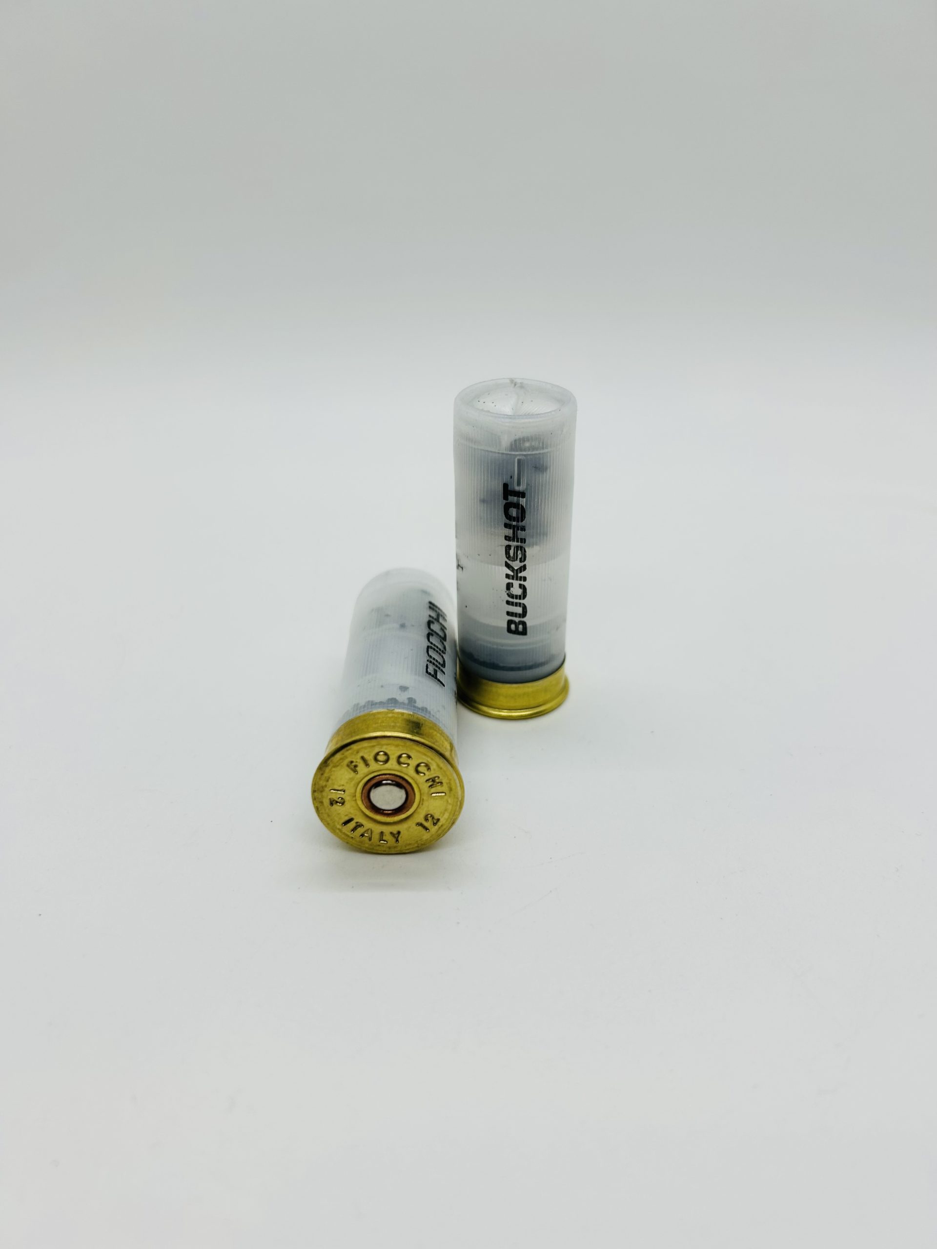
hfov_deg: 53.1
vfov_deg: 67.3
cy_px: 624
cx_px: 468
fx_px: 938
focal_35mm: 26
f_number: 1.5
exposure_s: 1/733
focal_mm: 5.7
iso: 50
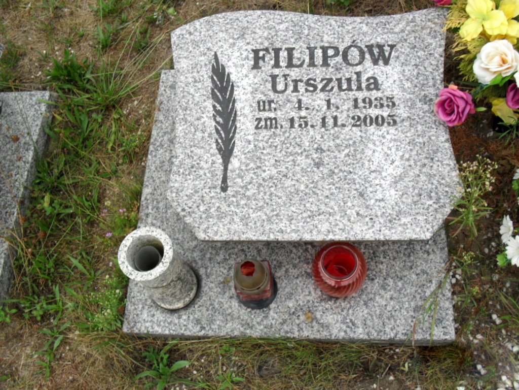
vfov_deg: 40.7
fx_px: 525
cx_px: 260
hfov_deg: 52.6
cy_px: 195
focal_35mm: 35
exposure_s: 1/350
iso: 100
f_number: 3.2
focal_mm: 6.3
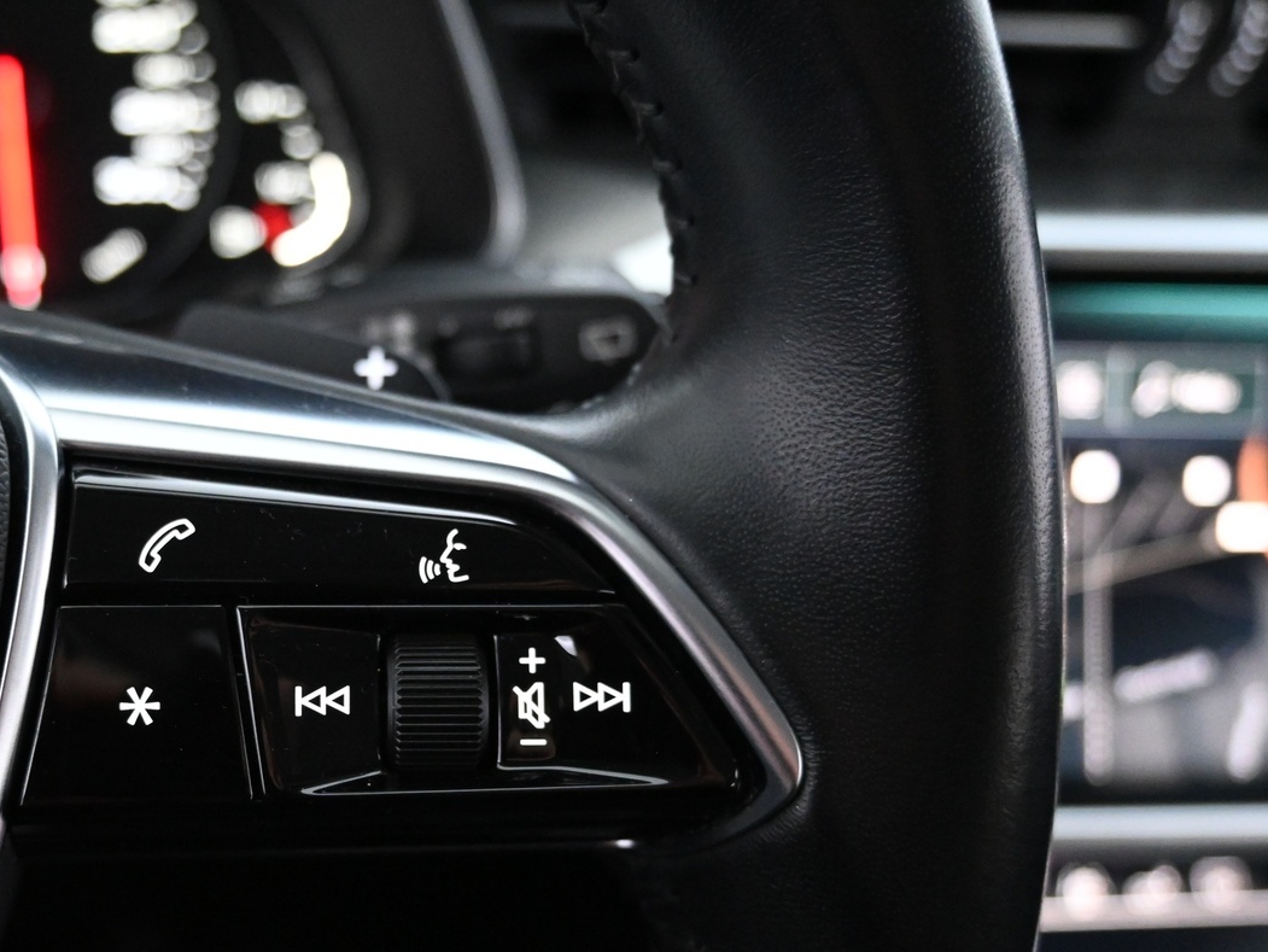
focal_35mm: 40
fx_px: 1466
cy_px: 650
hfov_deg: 45.3
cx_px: 325
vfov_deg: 35.6
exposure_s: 1/30
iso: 4500
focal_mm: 18
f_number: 3.5
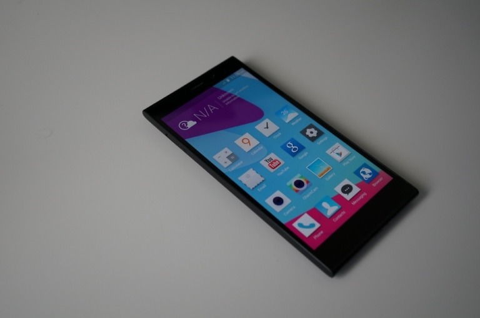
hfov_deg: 43.7
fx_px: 599
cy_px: 159
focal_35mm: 45
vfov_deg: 29.8
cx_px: 240
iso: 160
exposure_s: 1/60
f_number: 4
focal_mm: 30
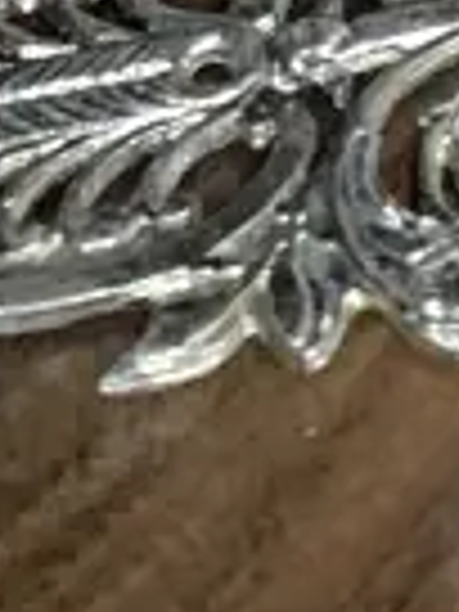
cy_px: -1557
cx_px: 832
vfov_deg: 7.8
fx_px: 3465
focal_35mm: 196
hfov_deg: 7.4
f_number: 1.8
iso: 400
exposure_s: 1/25
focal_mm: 4.25
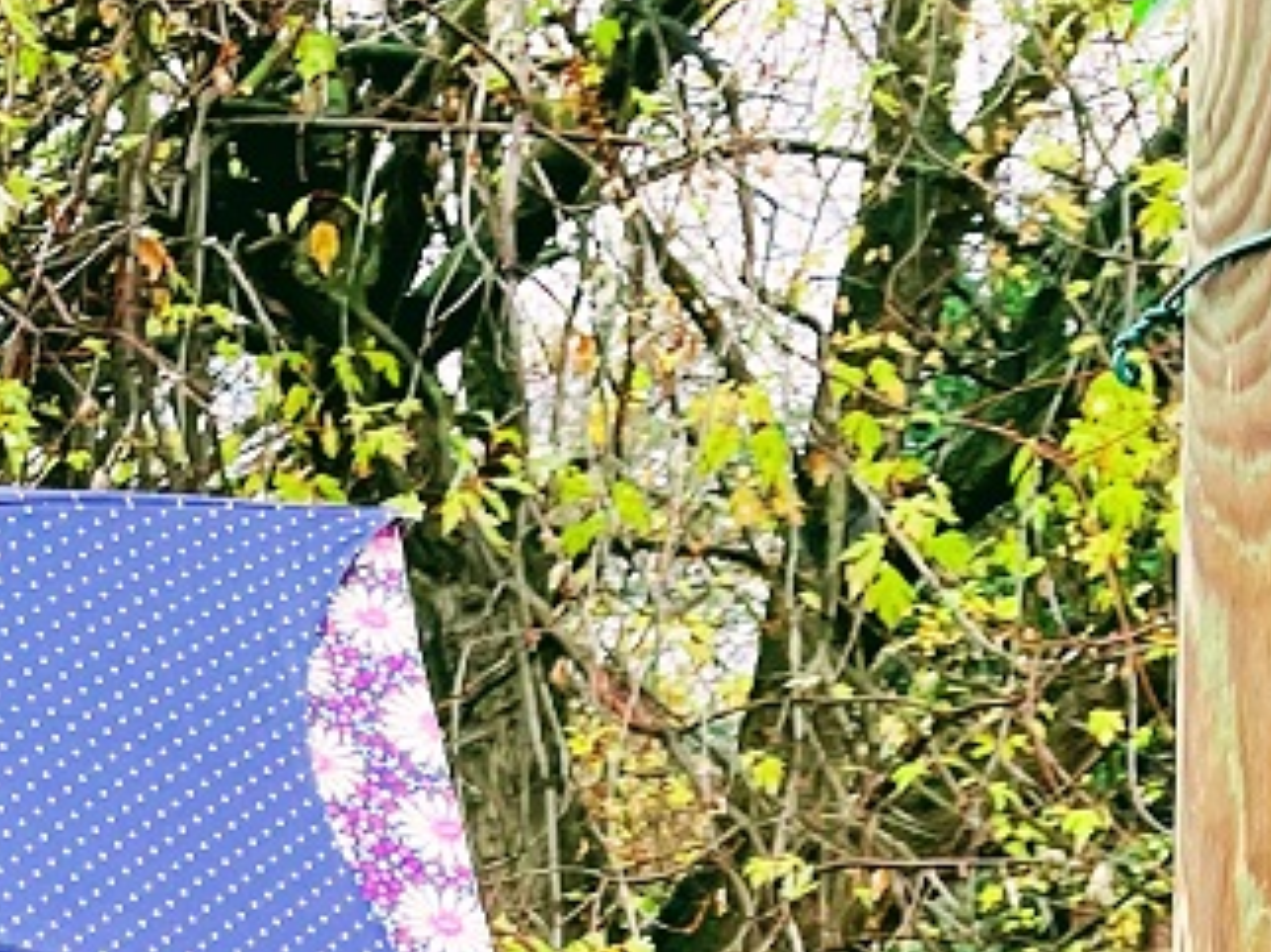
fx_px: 3559
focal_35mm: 97
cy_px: 2220
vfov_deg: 12.3
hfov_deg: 19.6
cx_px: -51
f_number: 1.6
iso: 64
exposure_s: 1/121
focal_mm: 4.2
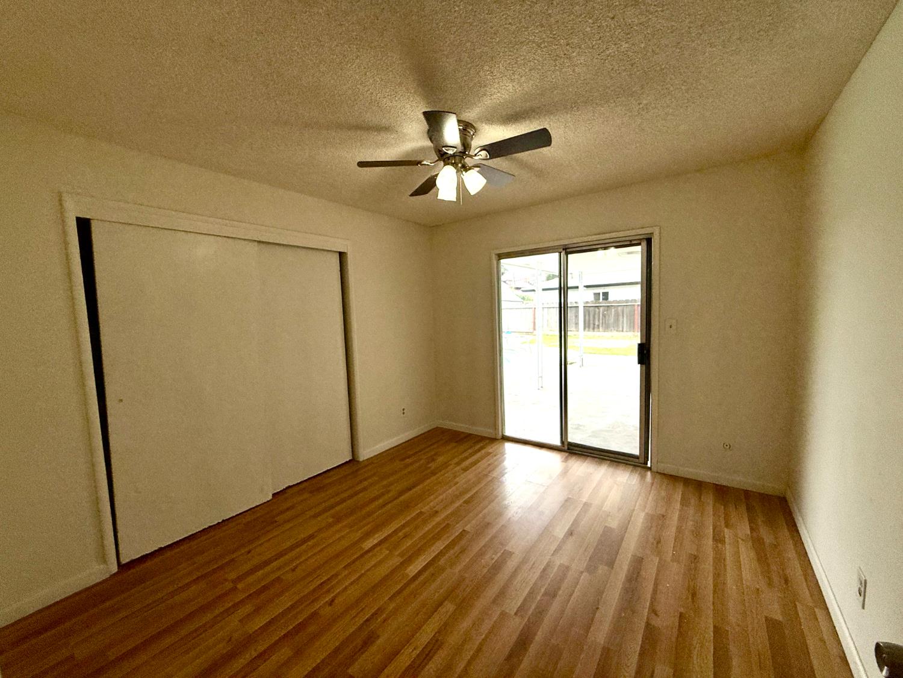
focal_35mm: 14
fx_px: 365
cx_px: 452
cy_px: 339
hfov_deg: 102.1
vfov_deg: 85.7
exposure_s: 1/346
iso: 50
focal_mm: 2.22
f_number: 2.2
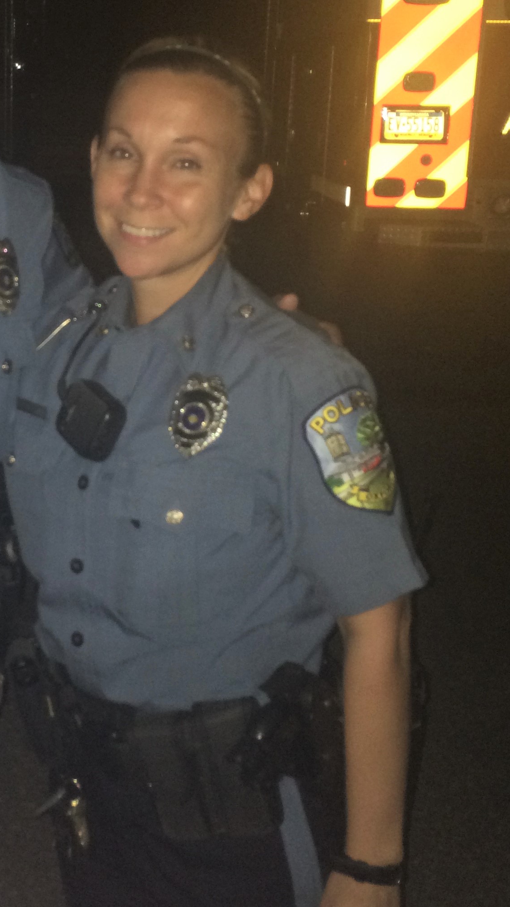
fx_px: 1274
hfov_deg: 22.1
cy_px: 353
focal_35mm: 53
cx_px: 45
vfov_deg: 39.0
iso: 160
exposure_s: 1/16
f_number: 2.2
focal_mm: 4.12
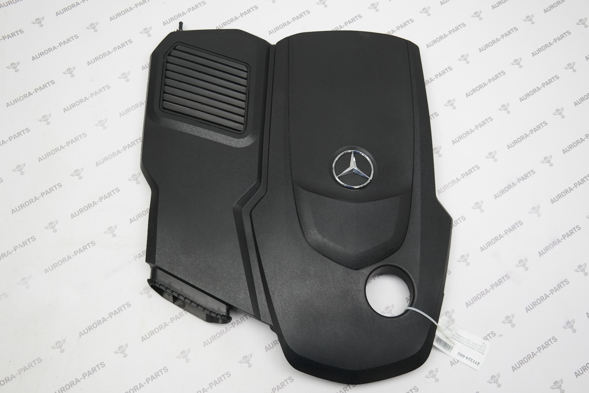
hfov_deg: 53.1
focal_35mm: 36
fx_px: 589
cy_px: 196
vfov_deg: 36.9
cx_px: 294
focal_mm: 24
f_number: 4
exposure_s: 1/50
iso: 200
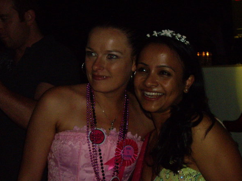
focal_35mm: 60
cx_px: 111
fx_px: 419
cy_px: 95
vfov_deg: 24.4
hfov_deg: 32.2
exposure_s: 1/60
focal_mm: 9
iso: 400
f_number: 3.3
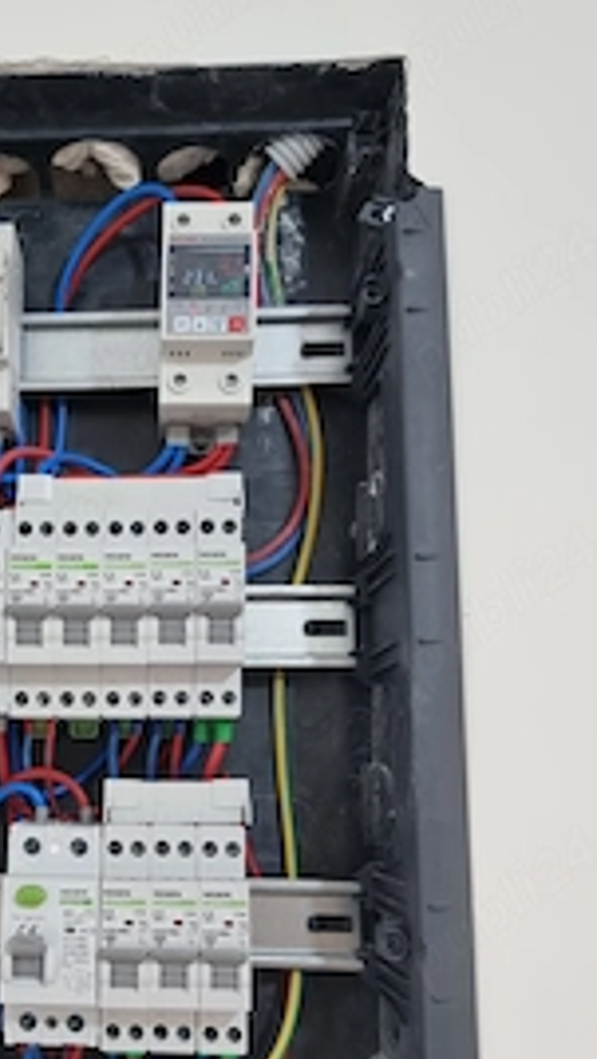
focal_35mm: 39
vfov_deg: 51.2
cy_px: 648
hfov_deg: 29.8
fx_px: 1096
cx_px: 119
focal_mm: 6.7
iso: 100
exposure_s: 1/40
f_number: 1.8
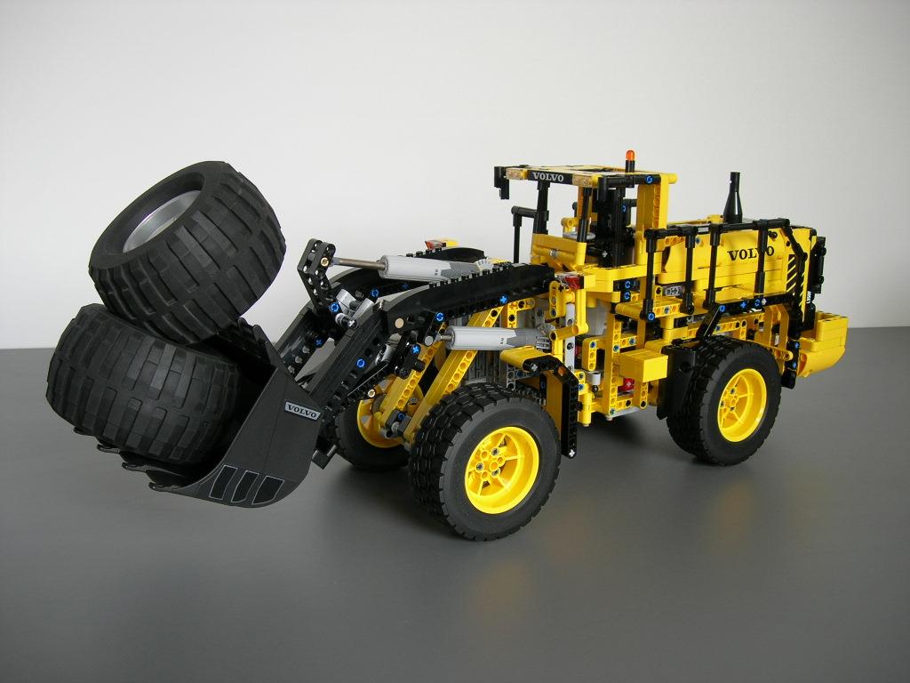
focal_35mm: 38
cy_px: 342
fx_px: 999
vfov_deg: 37.7
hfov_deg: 49.0
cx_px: 455
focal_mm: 7.8
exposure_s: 1/59.2
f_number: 2.8
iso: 64
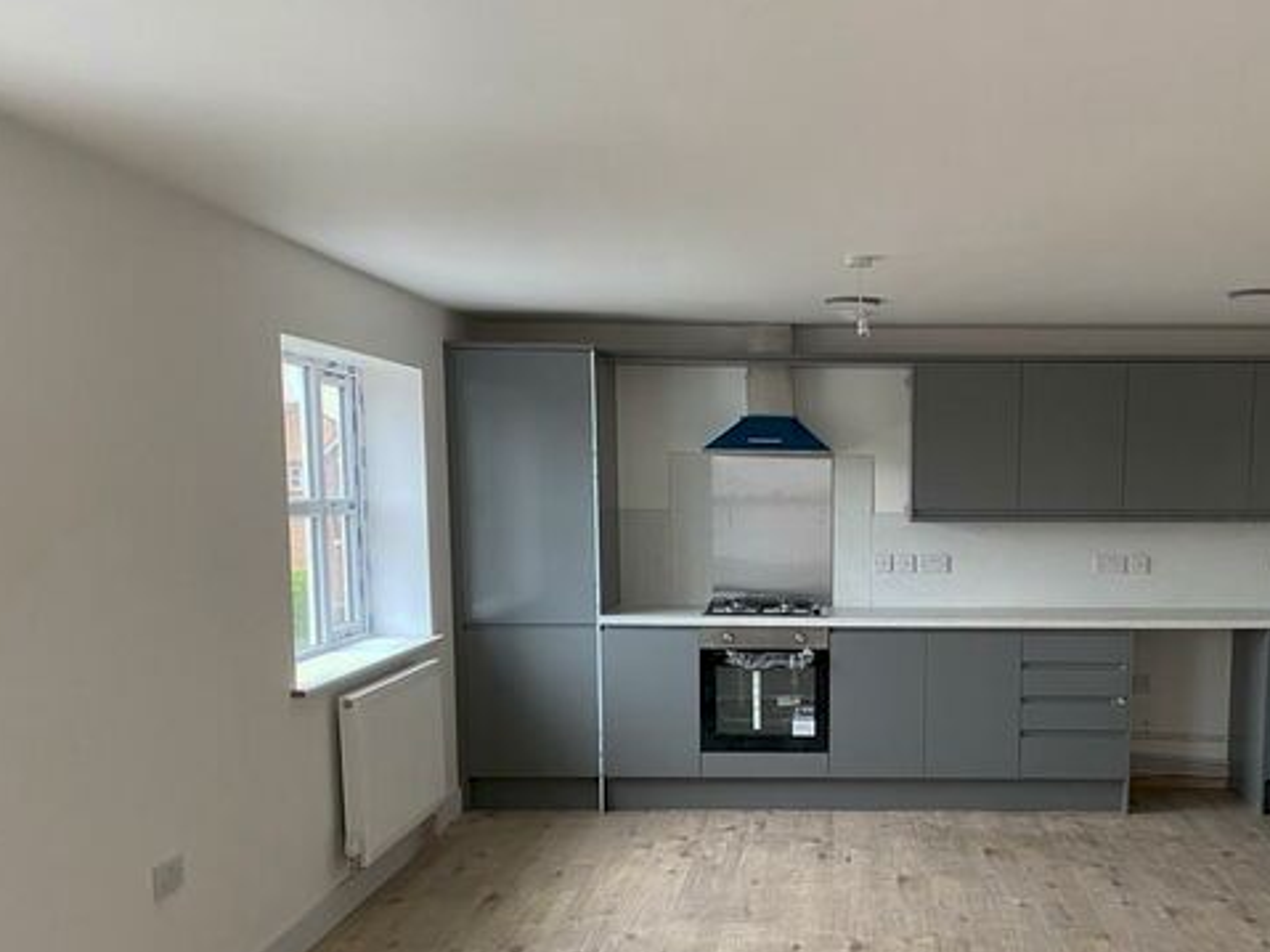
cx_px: 870
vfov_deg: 37.1
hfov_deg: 48.0
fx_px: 1394
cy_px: 672
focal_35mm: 38
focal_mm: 4.25
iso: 125
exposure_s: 1/85
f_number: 1.8
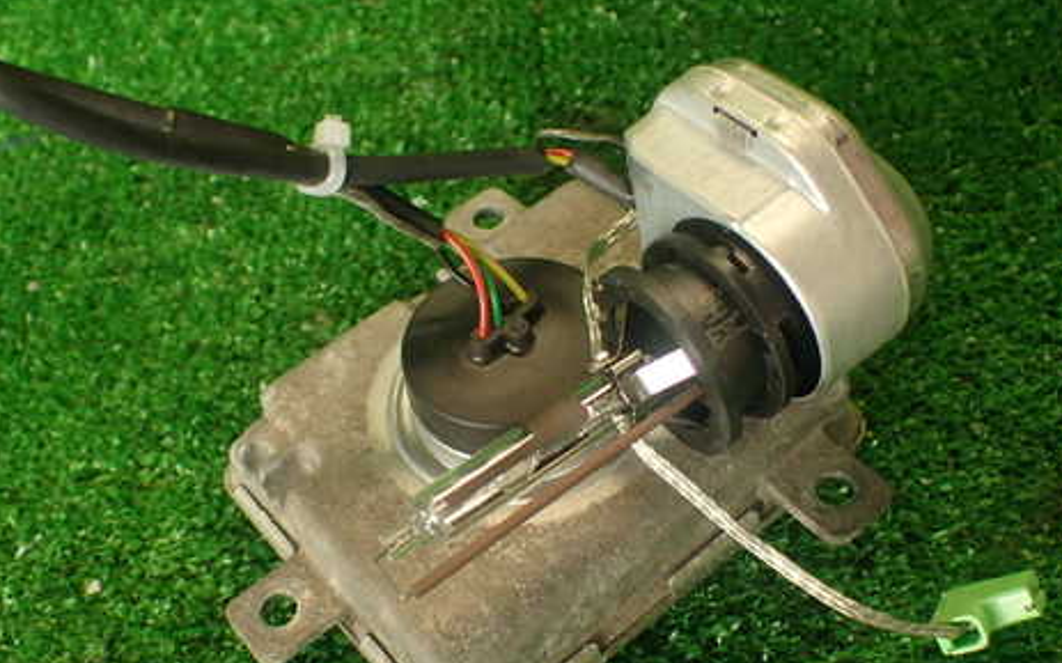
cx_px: 498
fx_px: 1273
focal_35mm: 44
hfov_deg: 45.3
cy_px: 379
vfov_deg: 29.2
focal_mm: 5.79
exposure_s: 1/50
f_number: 2.4
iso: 200
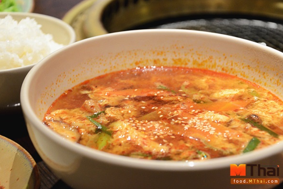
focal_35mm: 79
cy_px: 94
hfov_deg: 25.7
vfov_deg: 17.3
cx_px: 141
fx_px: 621
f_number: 5.6
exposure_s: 1/13
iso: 1600
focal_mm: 52
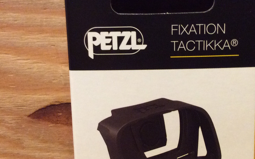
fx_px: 459
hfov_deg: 31.0
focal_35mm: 66
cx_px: 143
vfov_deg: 19.7
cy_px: 104
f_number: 2.4
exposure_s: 1/24
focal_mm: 3.3
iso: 200
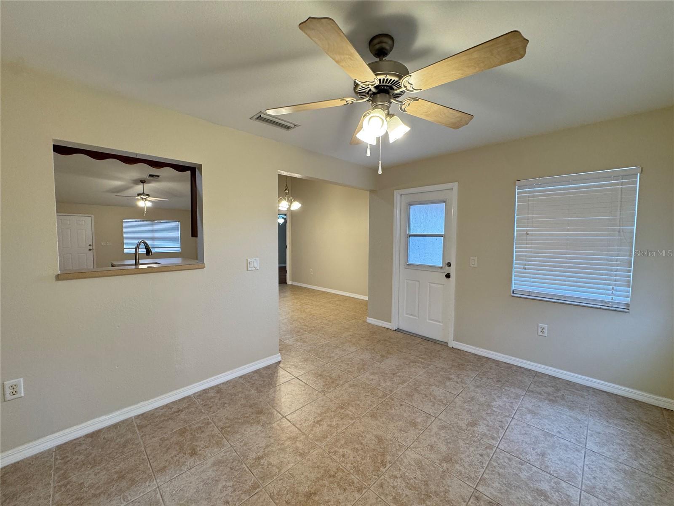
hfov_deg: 102.1
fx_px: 273
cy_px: 253
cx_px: 337
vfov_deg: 85.7
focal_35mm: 14
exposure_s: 1/60
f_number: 2.2
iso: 200
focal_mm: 2.22
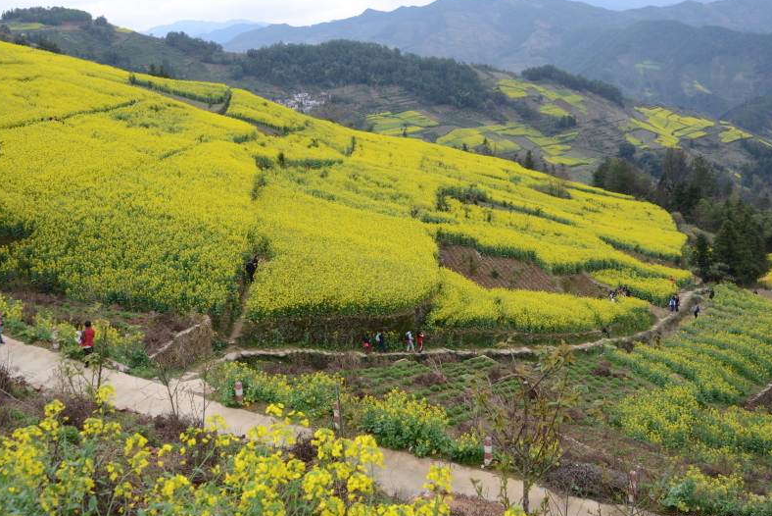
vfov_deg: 37.7
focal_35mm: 35
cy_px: 208
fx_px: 751
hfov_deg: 54.4
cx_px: 367
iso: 400
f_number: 5.6
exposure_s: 1/400
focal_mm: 18
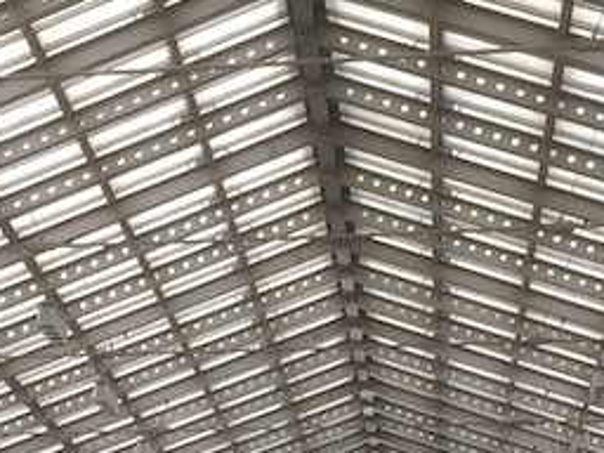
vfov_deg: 9.8
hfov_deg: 13.3
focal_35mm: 145
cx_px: -90
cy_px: 772
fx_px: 2530
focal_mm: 4.15
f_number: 2.2
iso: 40
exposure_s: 1/120
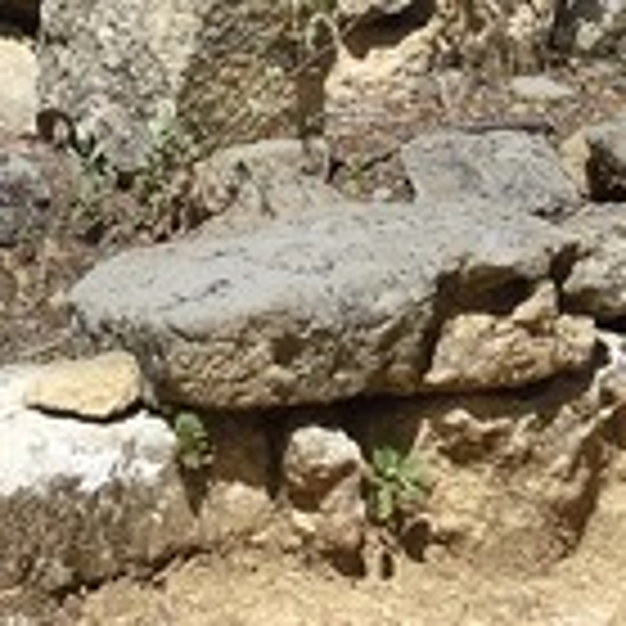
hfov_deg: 7.4
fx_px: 4808
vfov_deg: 6.5
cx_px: -113
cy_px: -1500
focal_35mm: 235
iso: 200
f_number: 13
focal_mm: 24
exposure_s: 1/200
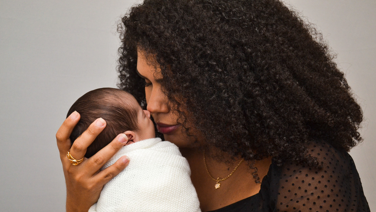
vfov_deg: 19.1
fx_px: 628
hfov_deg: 33.3
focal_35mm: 63
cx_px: 188
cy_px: 125
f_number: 5.3
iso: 800
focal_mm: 40
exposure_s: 1/200
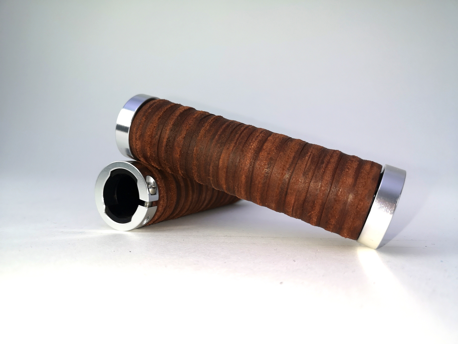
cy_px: 172
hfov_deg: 65.3
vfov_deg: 51.4
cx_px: 229
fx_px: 357
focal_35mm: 27
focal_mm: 5.58
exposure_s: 1/215
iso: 50
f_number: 1.8
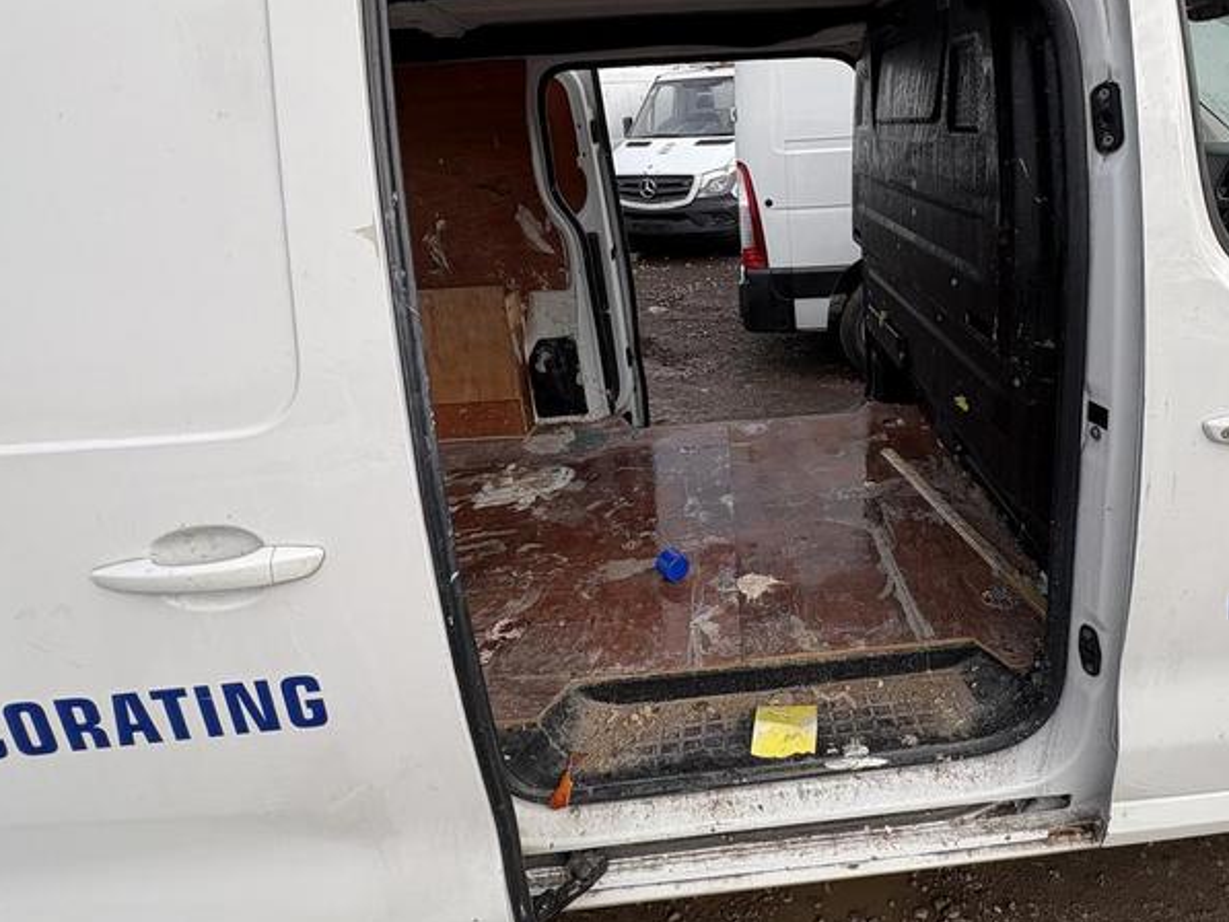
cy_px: 356
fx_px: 746
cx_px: 784
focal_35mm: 21
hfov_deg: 77.3
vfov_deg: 62.7
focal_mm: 2.22
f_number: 2.2
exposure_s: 1/359
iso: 40
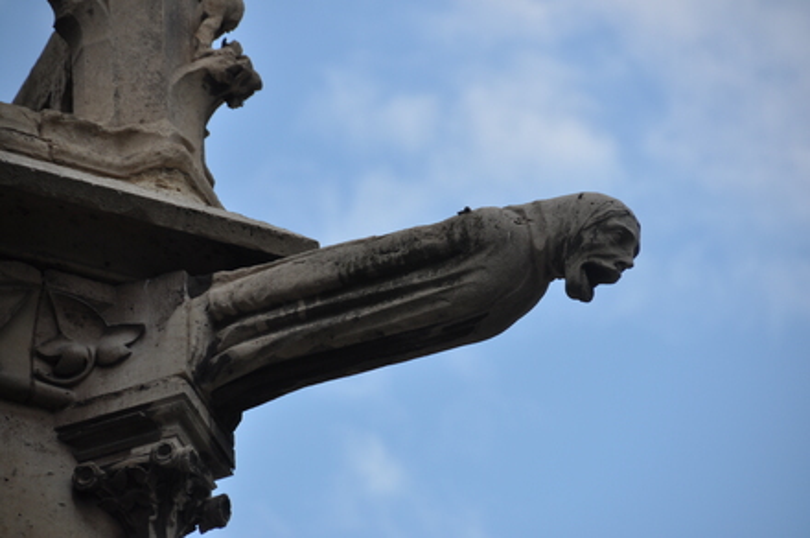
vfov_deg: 4.6
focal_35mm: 300
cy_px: 269
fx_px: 6740
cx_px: 405
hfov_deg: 6.9
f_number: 5.6
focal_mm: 200
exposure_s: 1/160
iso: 200
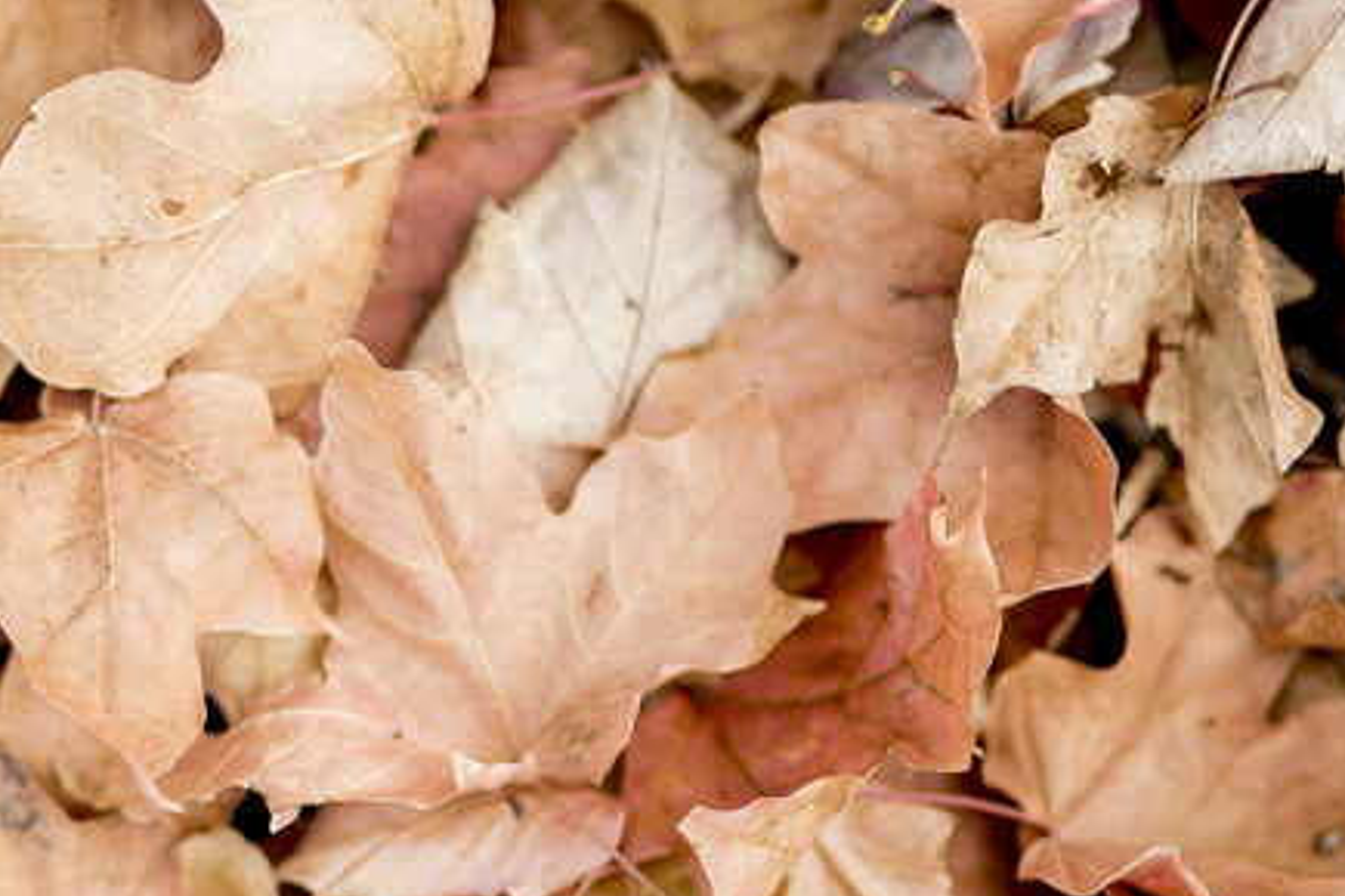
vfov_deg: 10.2
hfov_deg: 14.8
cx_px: -117
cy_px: 541
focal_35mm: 135
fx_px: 5043
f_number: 1.4
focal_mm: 50
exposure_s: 1/640
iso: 50
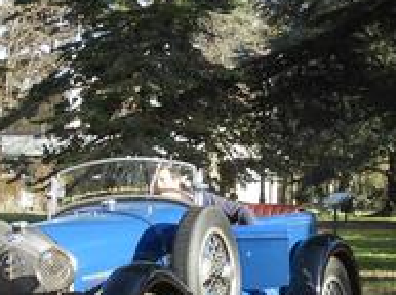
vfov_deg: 7.9
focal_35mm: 187
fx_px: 2135
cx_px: 369
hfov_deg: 10.5
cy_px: 160
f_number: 4
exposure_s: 1/200
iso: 100
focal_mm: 8.1
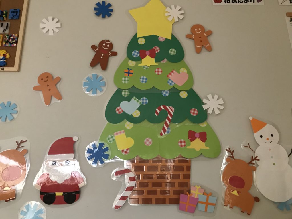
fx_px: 236
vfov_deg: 49.7
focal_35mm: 28
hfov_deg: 63.4
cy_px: 110
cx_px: 146
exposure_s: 1/8
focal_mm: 3.99
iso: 100
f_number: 1.8
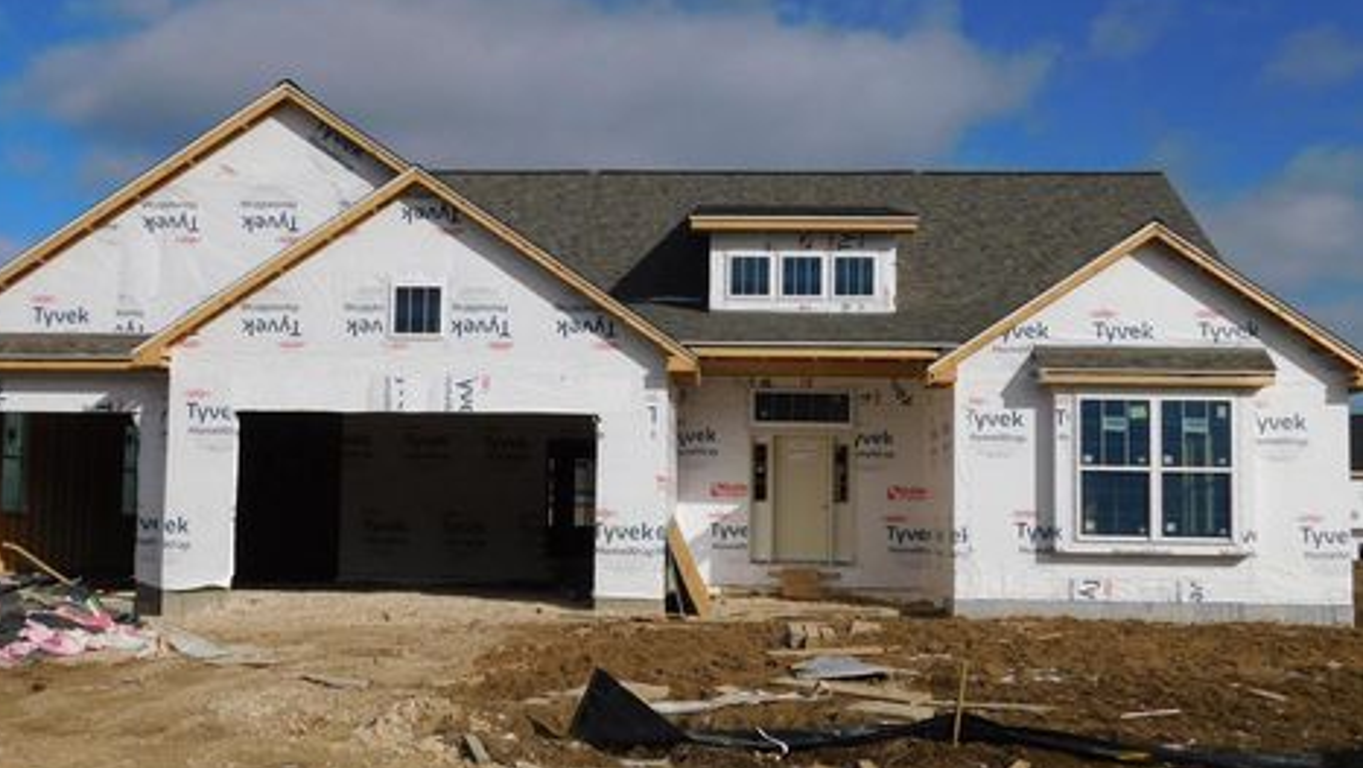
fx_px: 1518
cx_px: 636
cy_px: 422
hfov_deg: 48.3
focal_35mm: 42
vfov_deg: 28.4
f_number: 7
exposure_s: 1/800
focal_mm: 6.3
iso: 125
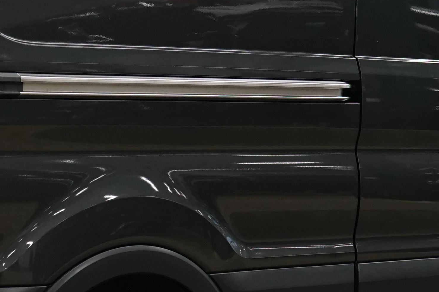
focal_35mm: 154
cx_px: 128
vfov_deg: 8.9
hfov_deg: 13.3
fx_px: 1878
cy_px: 34
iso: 800
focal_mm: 38
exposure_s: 1/50
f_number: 5.6
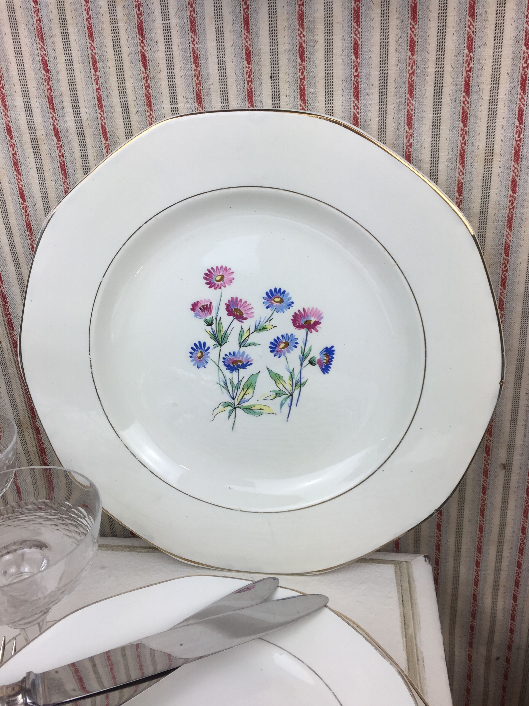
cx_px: 264
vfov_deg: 61.7
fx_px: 591
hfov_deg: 48.2
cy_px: 353
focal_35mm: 29
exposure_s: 1/130
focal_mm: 4.15
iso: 32
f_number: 2.2
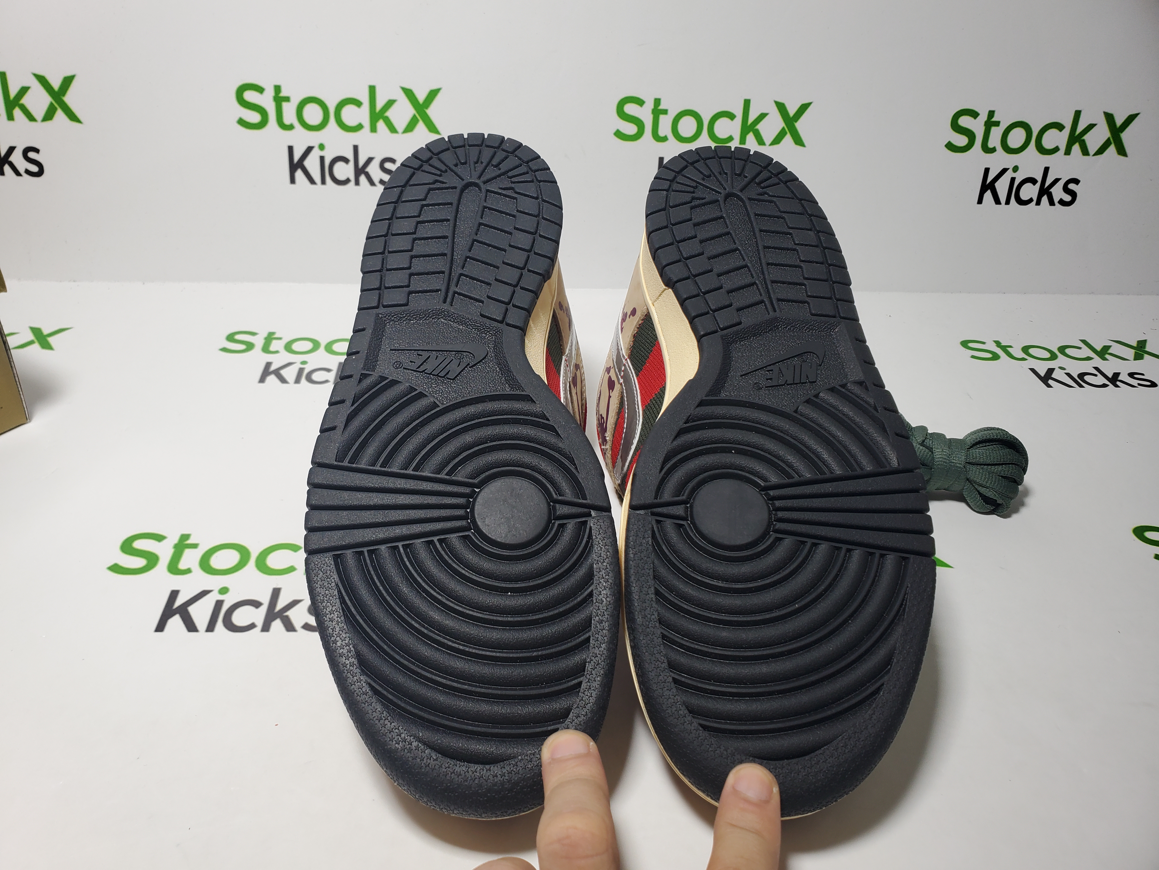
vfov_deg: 53.1
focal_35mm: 26
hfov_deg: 67.3
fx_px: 871
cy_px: 435
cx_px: 580
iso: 50
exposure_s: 1/193
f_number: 2.4
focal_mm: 4.3
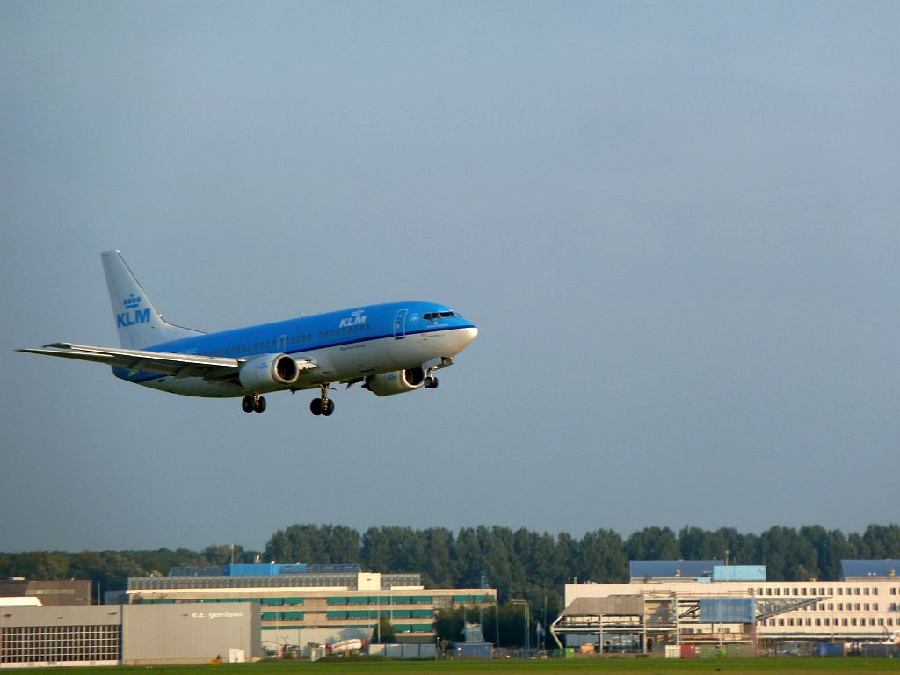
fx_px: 8008
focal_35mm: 308
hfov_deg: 6.4
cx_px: 450
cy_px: 338
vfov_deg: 4.8
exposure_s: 1/200
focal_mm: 49.2
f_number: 4.9
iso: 80
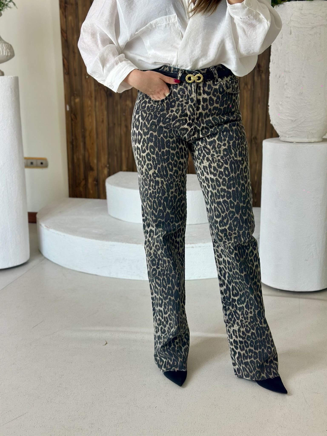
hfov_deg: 30.3
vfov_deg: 39.7
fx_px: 605
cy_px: 218
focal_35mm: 48
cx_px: 164
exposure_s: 1/452
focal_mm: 6.86
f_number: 1.78
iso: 80
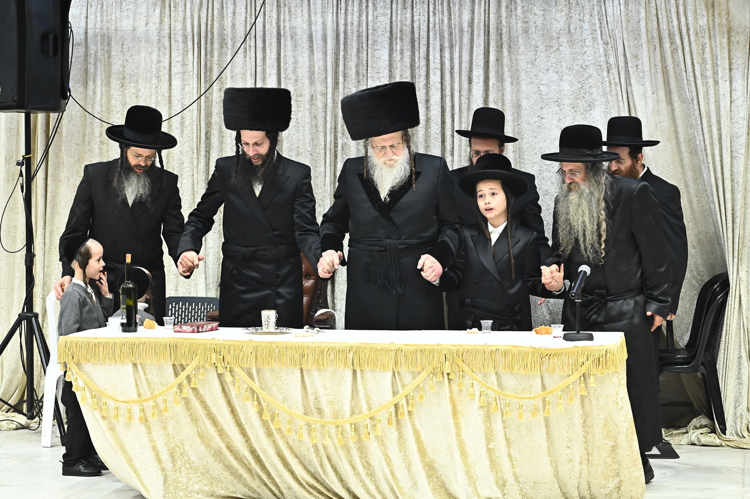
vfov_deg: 17.0
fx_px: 1666
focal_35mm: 80
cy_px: 250
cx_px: 375
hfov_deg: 25.4
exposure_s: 1/200
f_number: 8
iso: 3200
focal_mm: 80
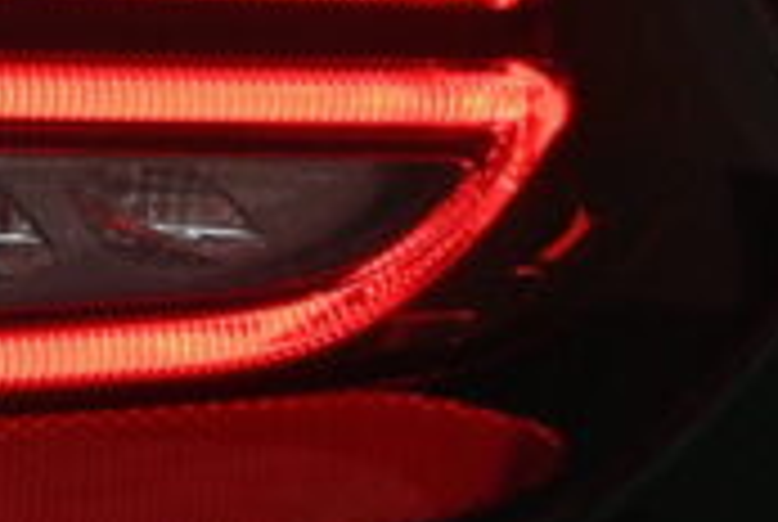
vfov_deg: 4.2
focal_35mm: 328
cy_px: 146
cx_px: -994
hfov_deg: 6.0
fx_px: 7100
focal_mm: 37
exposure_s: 1/200
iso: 400
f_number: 7.1
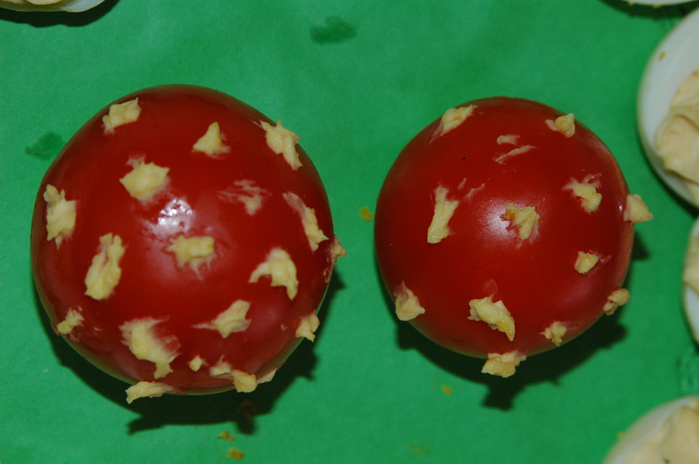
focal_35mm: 158
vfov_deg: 8.7
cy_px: 232
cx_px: 350
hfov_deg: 13.1
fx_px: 3055
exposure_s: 1/125
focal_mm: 105
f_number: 6.7
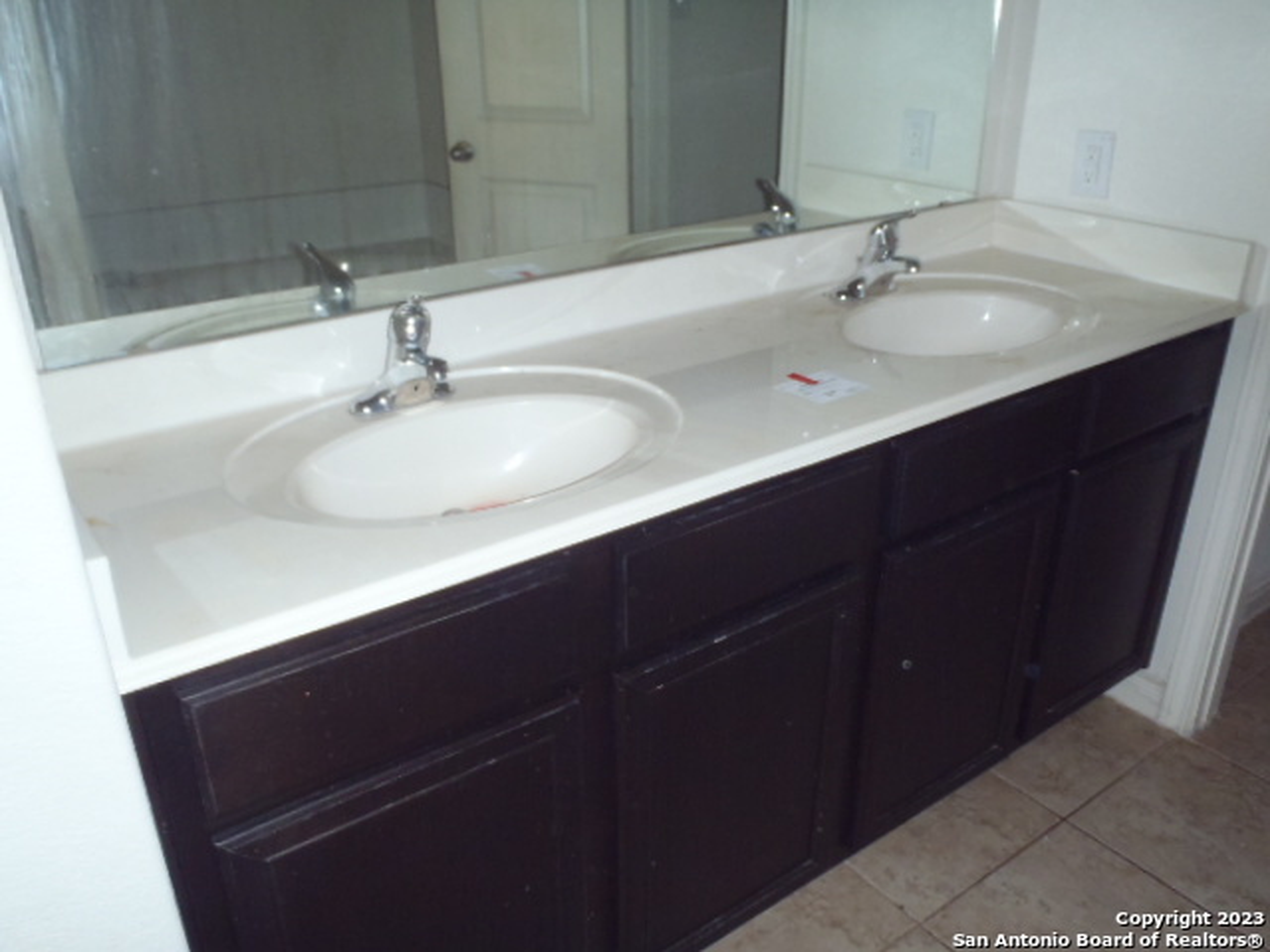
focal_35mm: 28
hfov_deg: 63.4
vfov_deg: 49.7
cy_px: 476
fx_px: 1027
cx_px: 635
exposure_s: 1/30
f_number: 3.9
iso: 250
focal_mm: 5
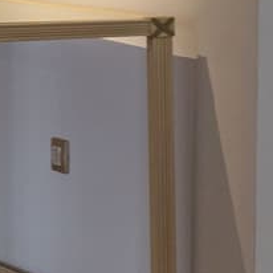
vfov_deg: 12.3
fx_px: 1249
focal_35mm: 140
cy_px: -3
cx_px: 1227
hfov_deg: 7.1
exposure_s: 1/6
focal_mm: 17
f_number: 8
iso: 800
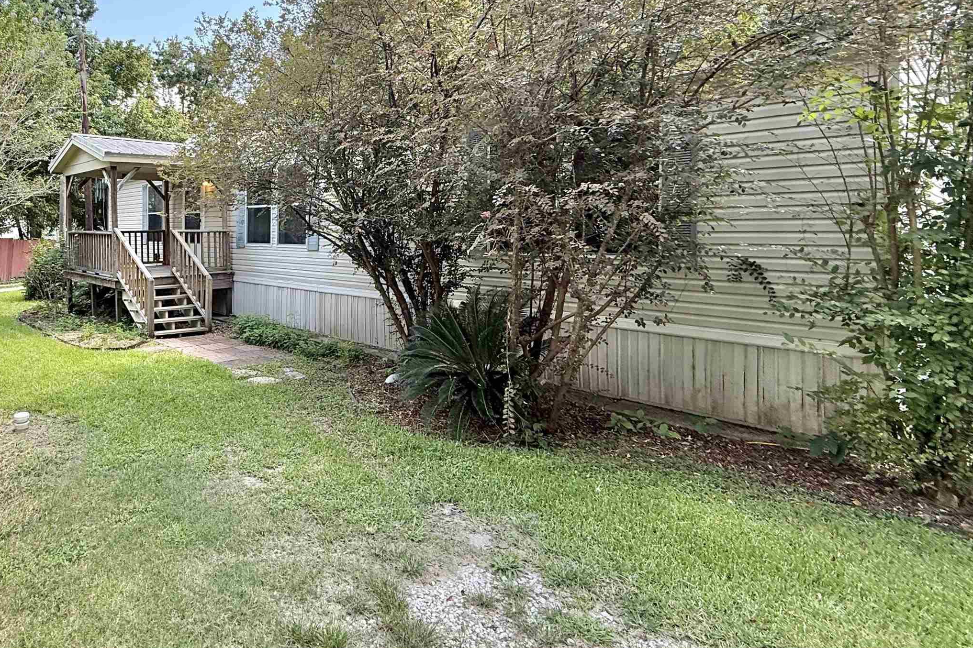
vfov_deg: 56.4
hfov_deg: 75.6
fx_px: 595
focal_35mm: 22
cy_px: 234
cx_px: 309
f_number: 2.2
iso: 64
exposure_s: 1/167
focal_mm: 2.22
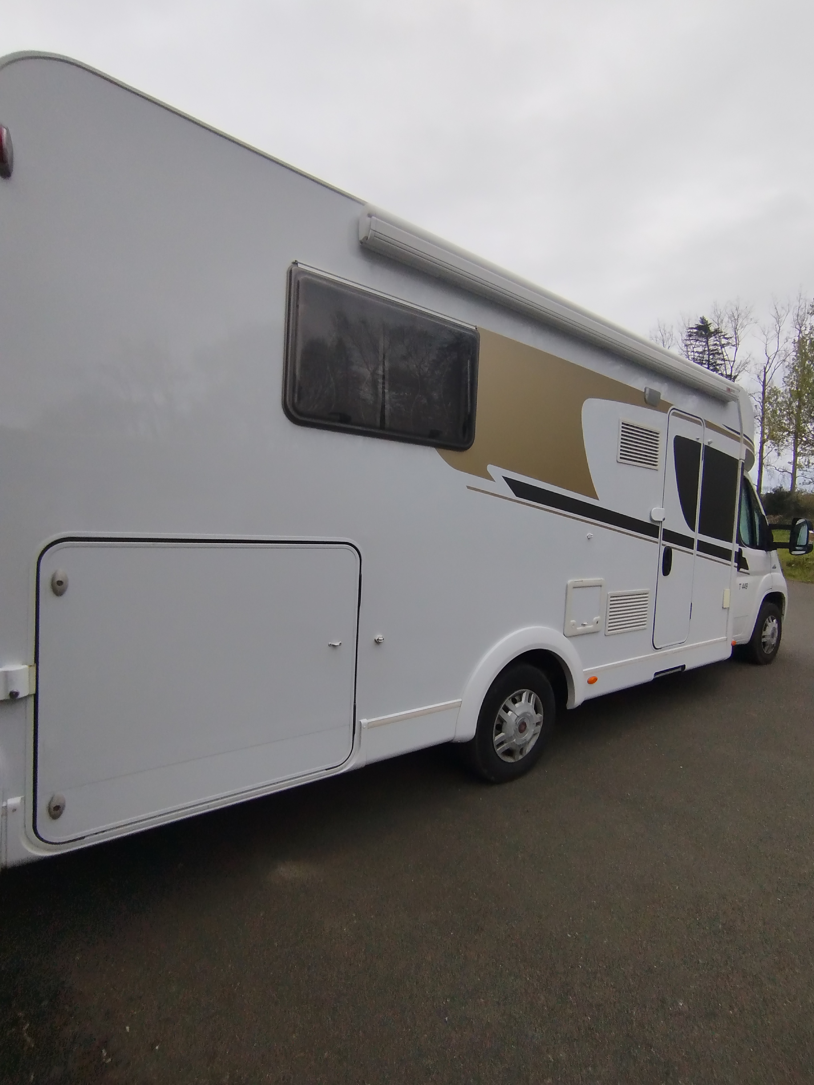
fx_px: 470
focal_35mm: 15
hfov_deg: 81.7
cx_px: 407
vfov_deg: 98.2
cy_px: 542
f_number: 2.2
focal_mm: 1.65
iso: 50
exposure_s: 1/1601
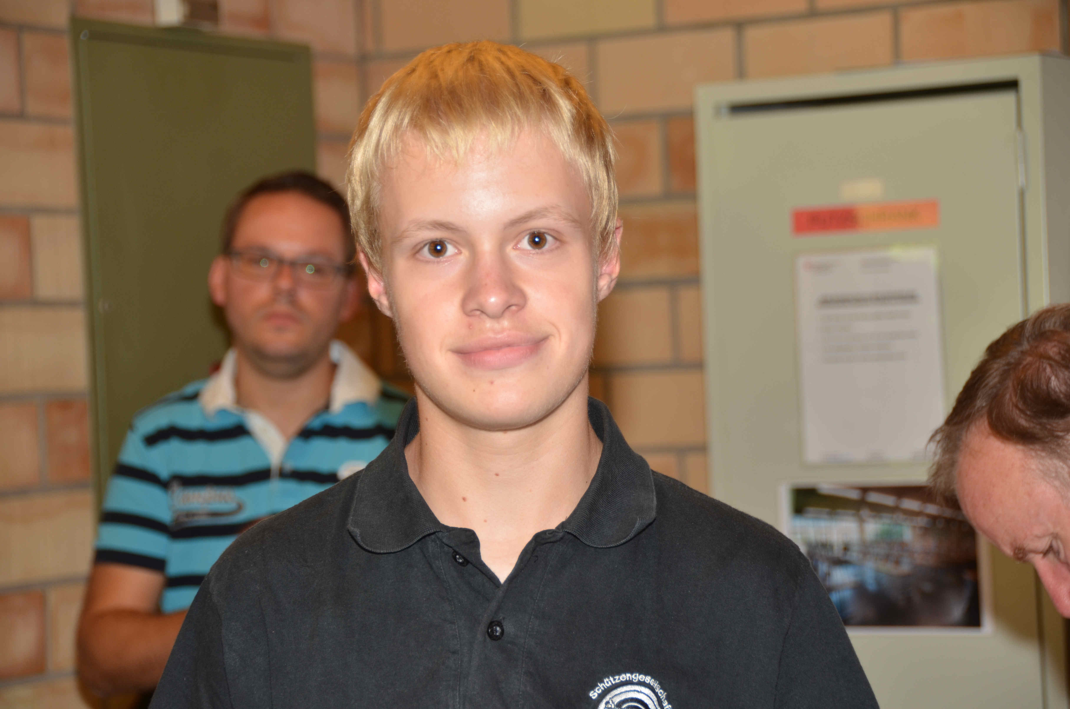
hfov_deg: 18.2
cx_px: 535
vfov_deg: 12.1
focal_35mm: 112
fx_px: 3337
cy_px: 354
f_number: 5
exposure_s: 1/60
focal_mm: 75
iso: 200
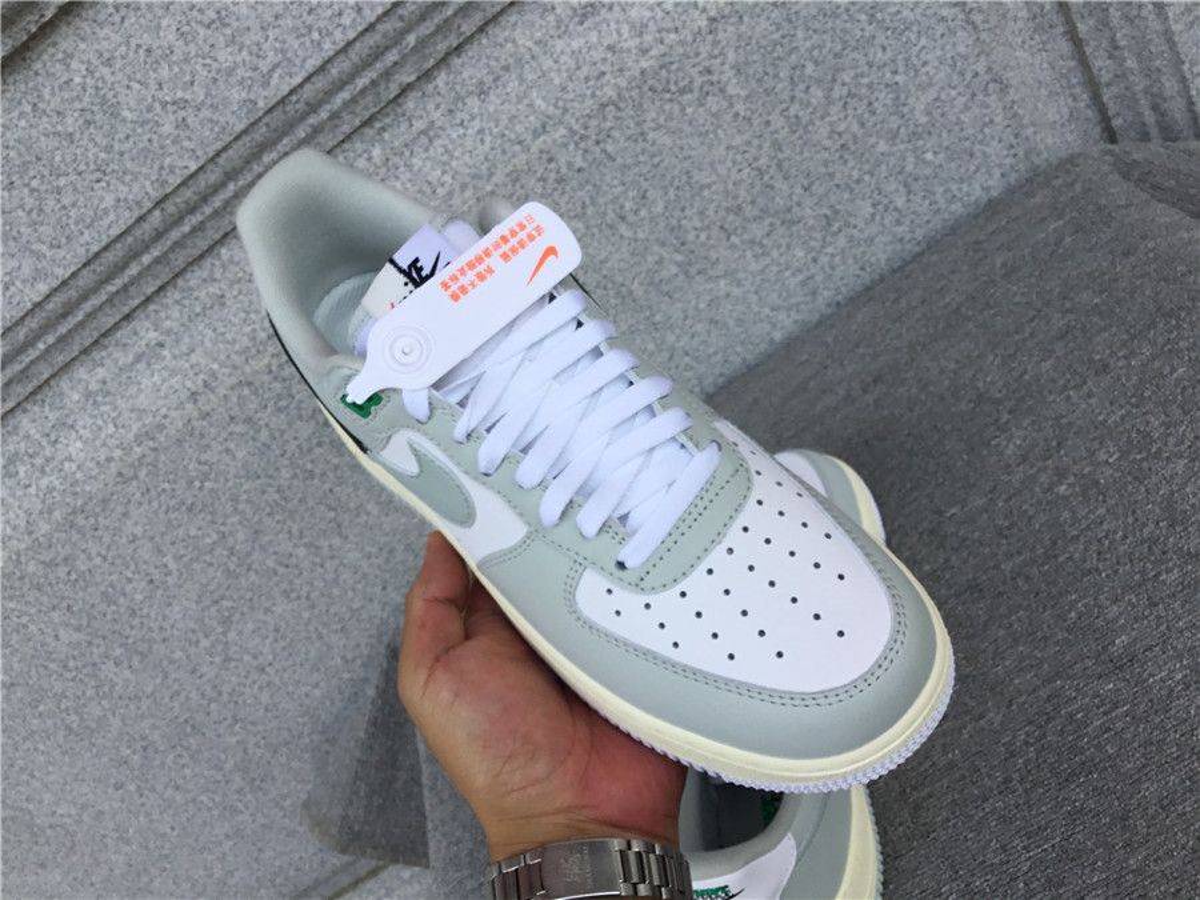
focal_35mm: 31
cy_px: 450
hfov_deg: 58.4
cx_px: 600
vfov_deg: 45.4
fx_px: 1075
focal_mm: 3.3
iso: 25
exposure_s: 1/657
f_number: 2.4
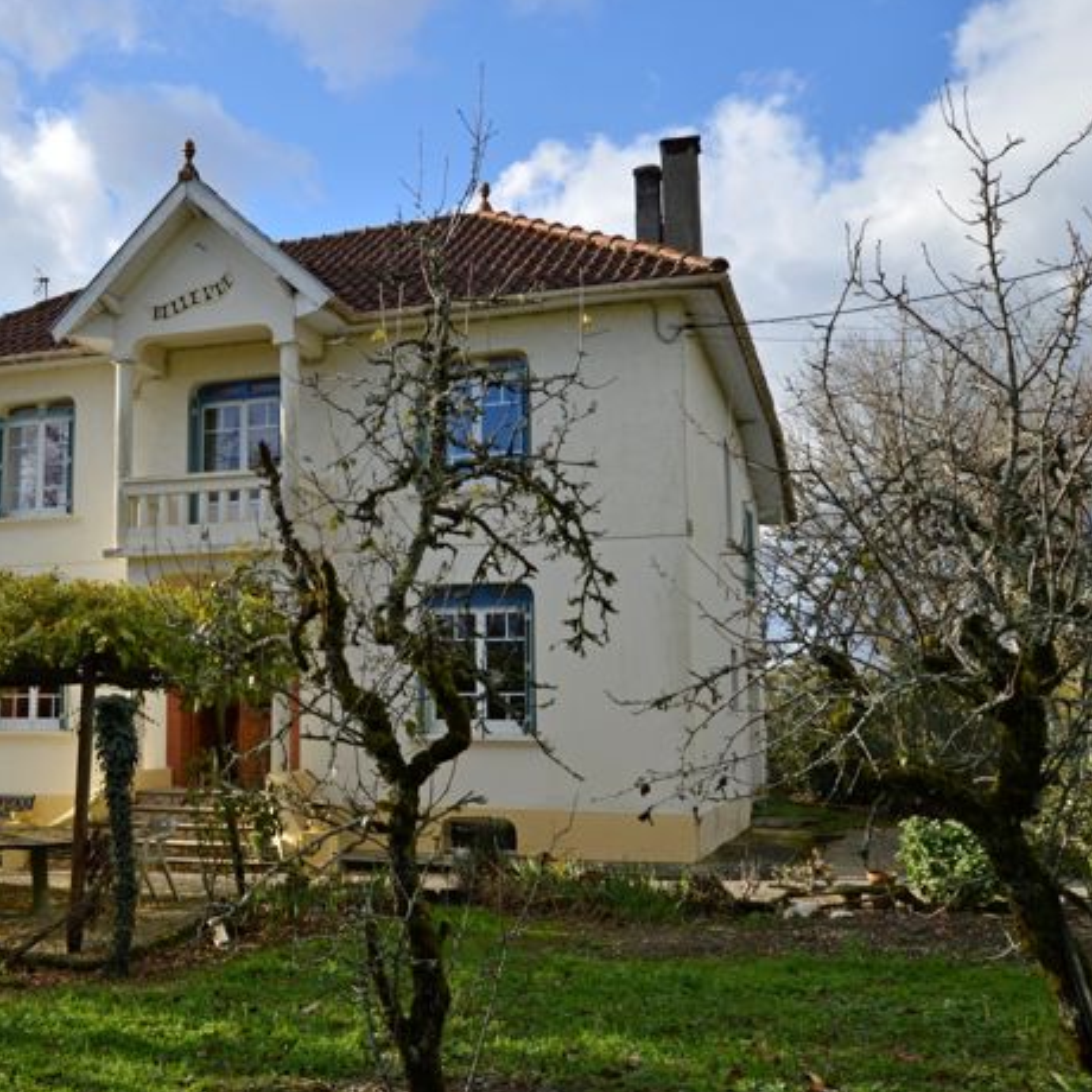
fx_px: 1392
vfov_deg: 42.8
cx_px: 262
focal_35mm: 39
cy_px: 546
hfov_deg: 41.5
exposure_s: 1/200
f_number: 7.1
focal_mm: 20
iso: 100
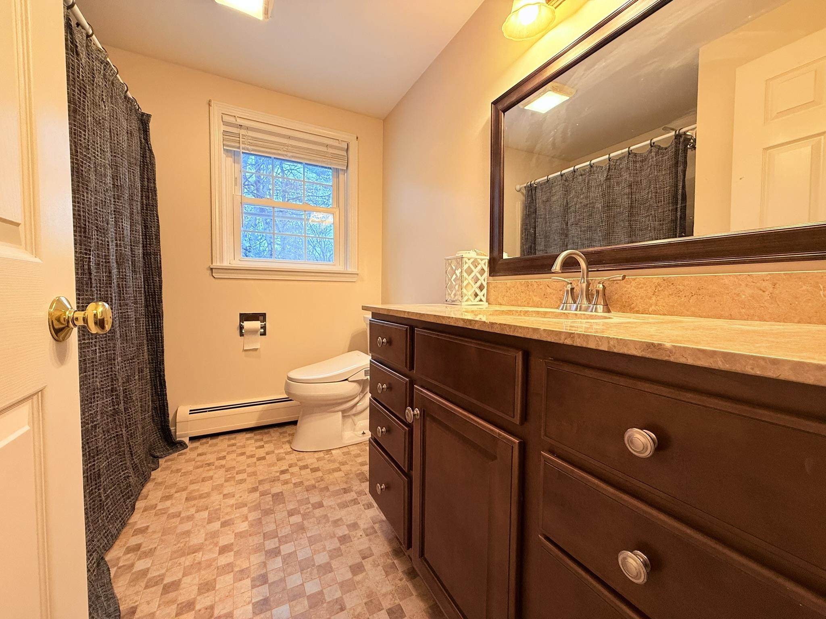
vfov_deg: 85.7
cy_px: 310
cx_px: 413
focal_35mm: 14
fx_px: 334
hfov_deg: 102.1
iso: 200
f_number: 2.2
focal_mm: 2.22
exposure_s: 1/60
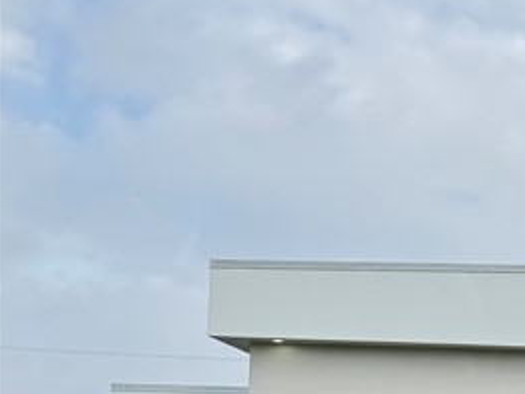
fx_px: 1426
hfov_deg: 16.4
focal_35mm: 94
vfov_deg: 14.9
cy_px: 539
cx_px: 1026
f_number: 1.78
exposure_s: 1/1094
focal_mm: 6.76
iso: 80
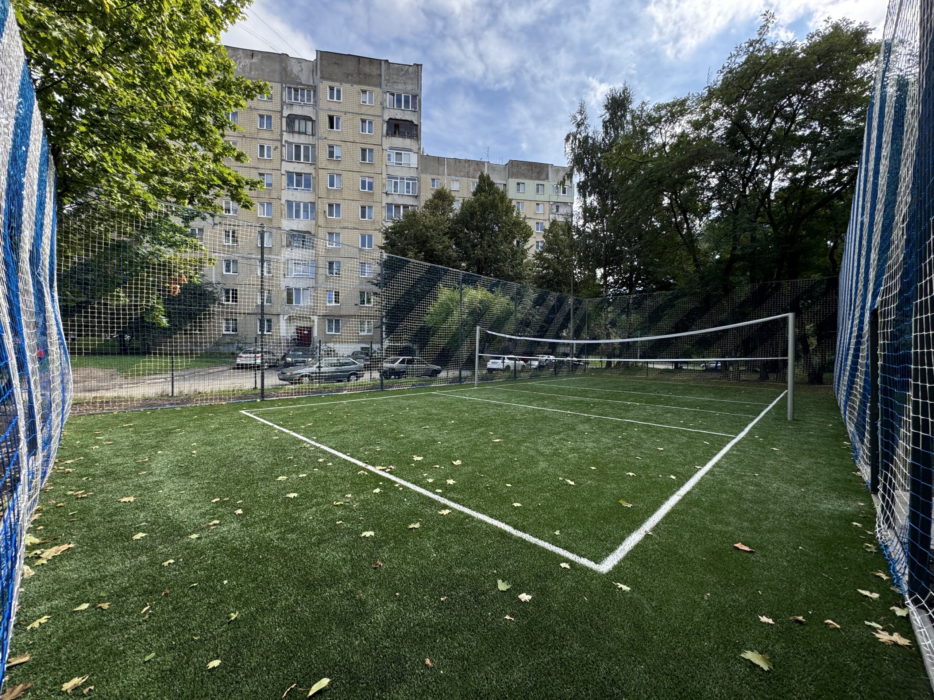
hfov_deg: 102.1
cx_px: 467
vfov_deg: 85.7
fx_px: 378
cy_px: 350
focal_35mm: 14
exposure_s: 1/707
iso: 40
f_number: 2.2
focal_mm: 2.22
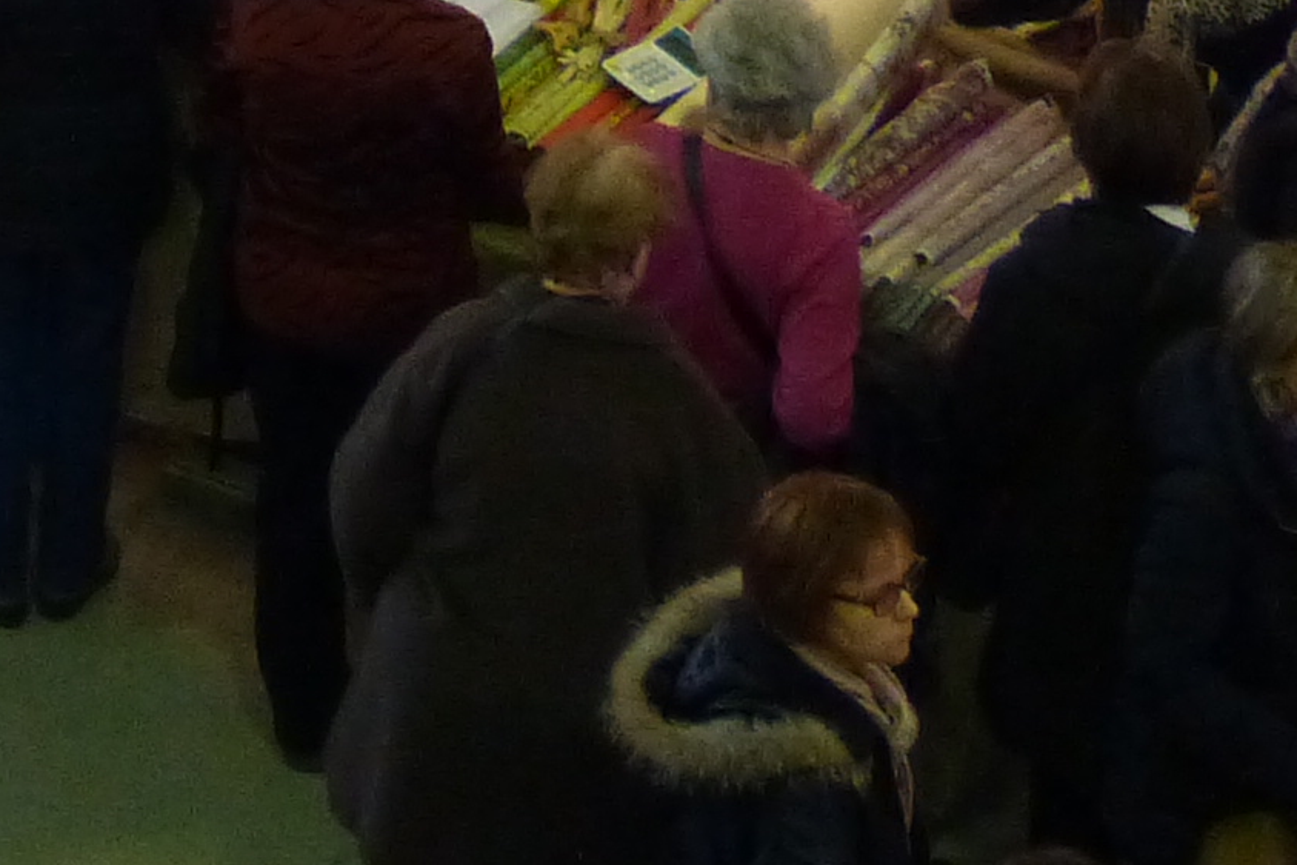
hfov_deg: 9.4
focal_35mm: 216
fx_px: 7781
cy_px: -1582
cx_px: -411
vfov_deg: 6.0
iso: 400
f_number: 3.1
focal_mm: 6.8
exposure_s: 1/50
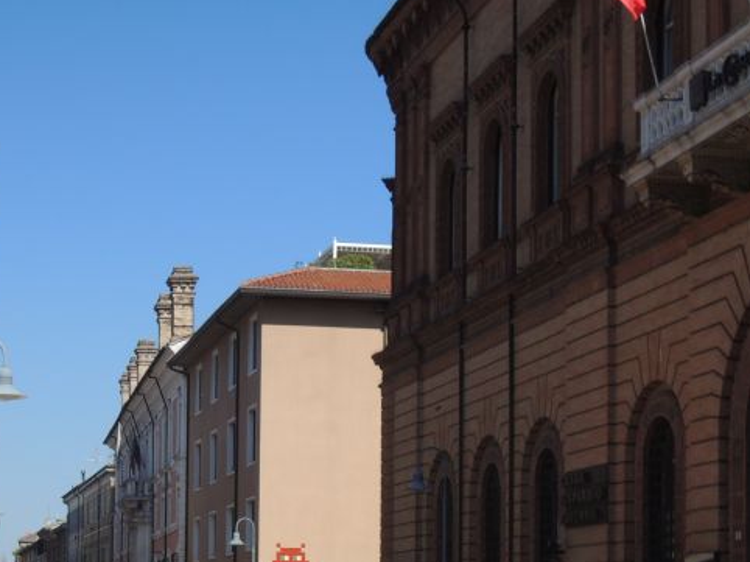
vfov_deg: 17.0
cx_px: 174
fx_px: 1841
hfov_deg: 22.8
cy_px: 548
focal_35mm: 85
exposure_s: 1/1250
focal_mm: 7.2
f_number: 3.3
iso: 100
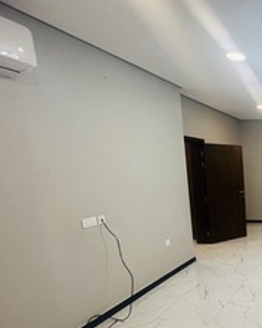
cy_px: 211
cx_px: 326
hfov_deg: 38.0
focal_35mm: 26
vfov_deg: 64.8
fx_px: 252
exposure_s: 1/100
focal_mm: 1.57
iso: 200
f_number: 1.8
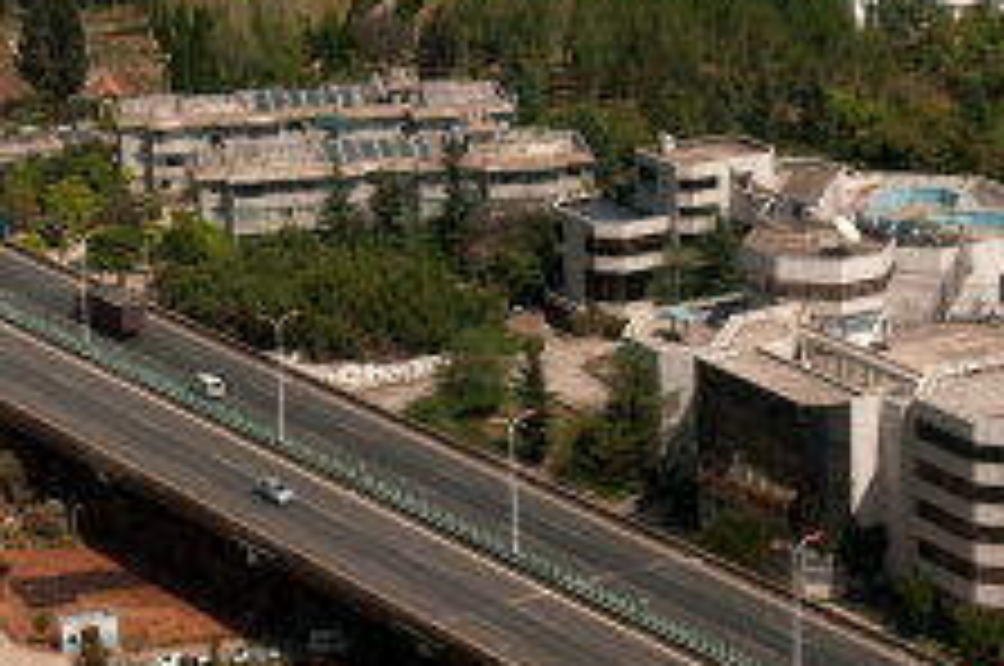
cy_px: -124
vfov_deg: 9.4
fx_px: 3982
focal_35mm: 143
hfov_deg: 14.3
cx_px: 297
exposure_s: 1/500
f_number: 5.6
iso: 200
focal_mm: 52
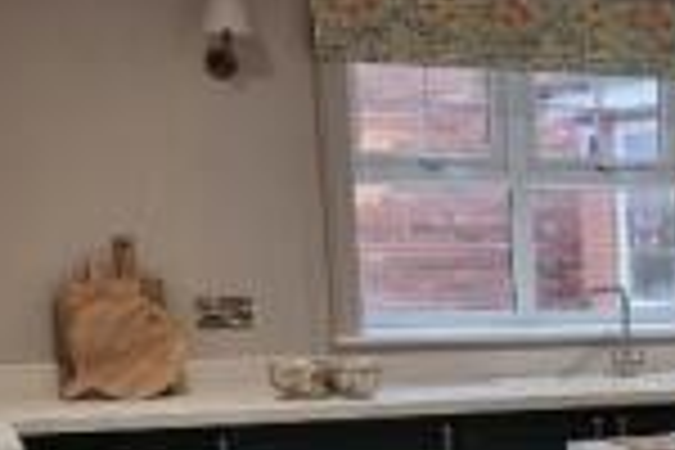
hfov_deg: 18.4
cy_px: 506
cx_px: 1046
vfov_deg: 13.8
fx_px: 1819
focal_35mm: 97
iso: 160
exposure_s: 1/100
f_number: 1.8
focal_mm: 6.7
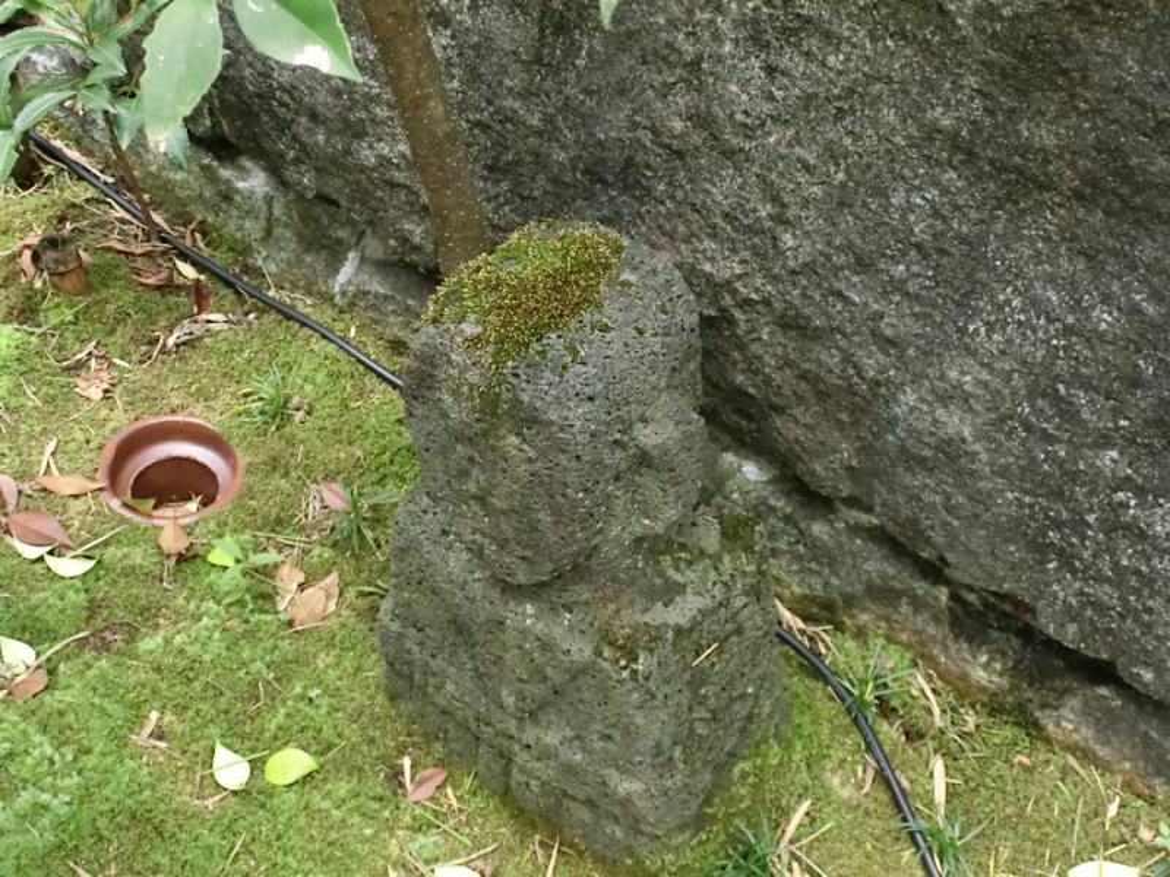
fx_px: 1758
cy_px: 438
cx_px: 585
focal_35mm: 52
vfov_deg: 28.0
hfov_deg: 36.8
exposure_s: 1/60
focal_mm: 9.1
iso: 500
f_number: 4.7
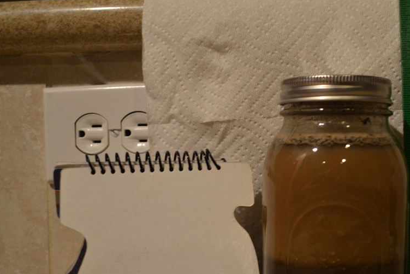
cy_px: 173
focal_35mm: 46
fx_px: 524
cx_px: 276
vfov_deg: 29.1
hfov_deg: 42.1
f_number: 3.8
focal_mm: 20
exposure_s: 1/8
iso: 800
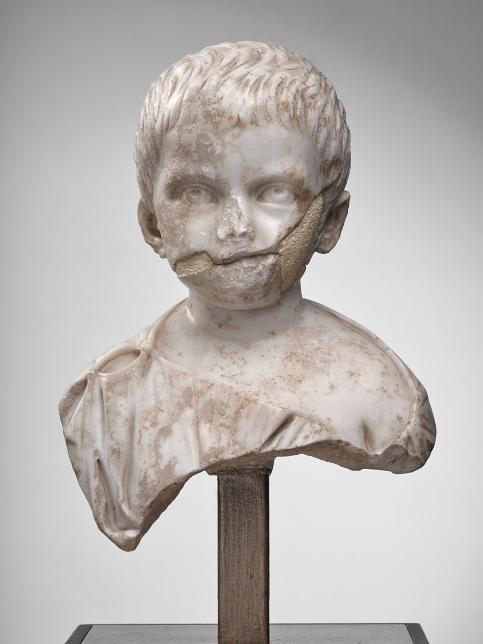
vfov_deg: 30.7
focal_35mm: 63
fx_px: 1172
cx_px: 242
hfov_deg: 23.3
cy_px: 322
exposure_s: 1/125
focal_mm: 80
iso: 100
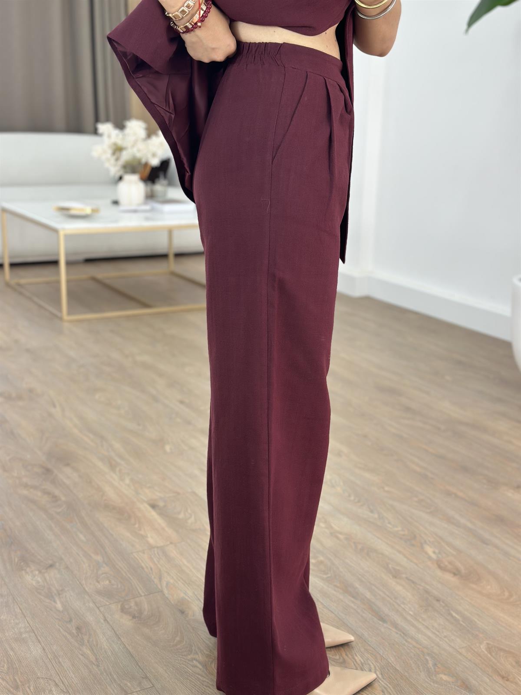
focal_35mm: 48
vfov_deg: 39.7
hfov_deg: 30.3
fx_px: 963
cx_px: 260
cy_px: 348
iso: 64
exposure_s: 1/100
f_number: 1.78
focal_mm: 6.86
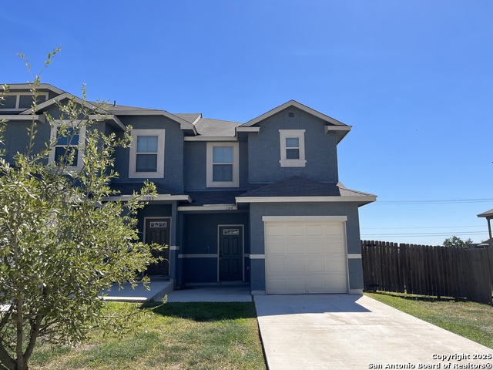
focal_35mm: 26
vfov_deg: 53.1
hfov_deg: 67.3
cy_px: 185
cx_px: 246
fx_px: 370
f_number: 1.6
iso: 50
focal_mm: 5.1
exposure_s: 1/3876
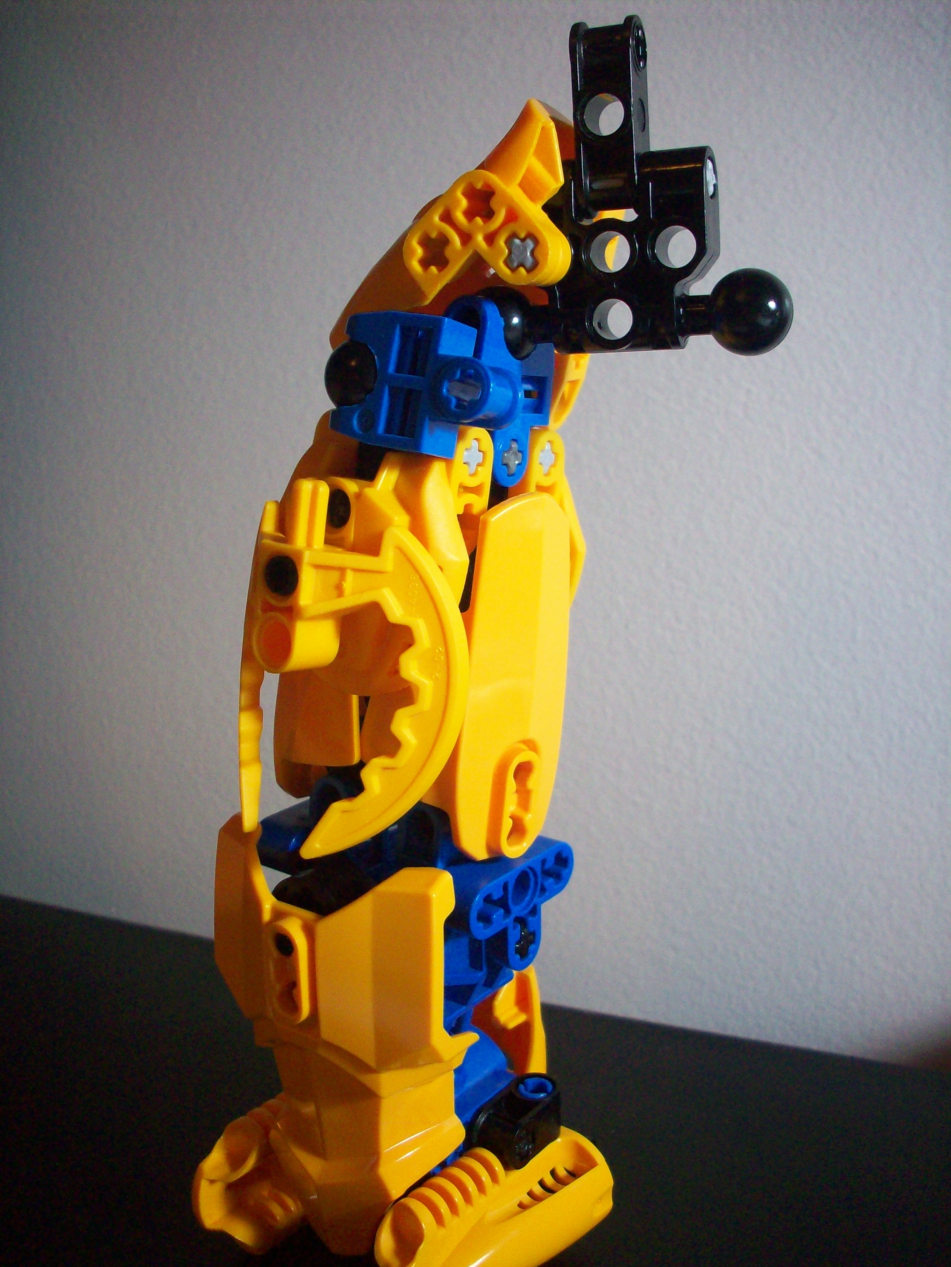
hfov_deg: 38.7
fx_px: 1355
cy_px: 634
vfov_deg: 50.1
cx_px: 476
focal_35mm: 37
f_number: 2.8
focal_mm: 6.2
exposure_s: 1/45.7
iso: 160
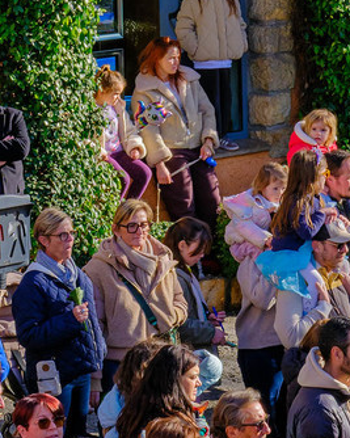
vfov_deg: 7.1
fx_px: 3549
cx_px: 1037
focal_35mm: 274
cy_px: 269
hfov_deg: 5.3
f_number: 11
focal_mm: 55
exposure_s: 1/125
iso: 320
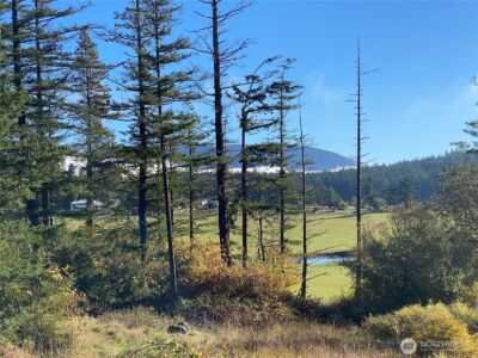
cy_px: 179
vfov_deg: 28.0
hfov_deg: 36.8
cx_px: 239
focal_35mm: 52
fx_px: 718
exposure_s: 1/1261
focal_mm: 6
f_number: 2
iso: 20
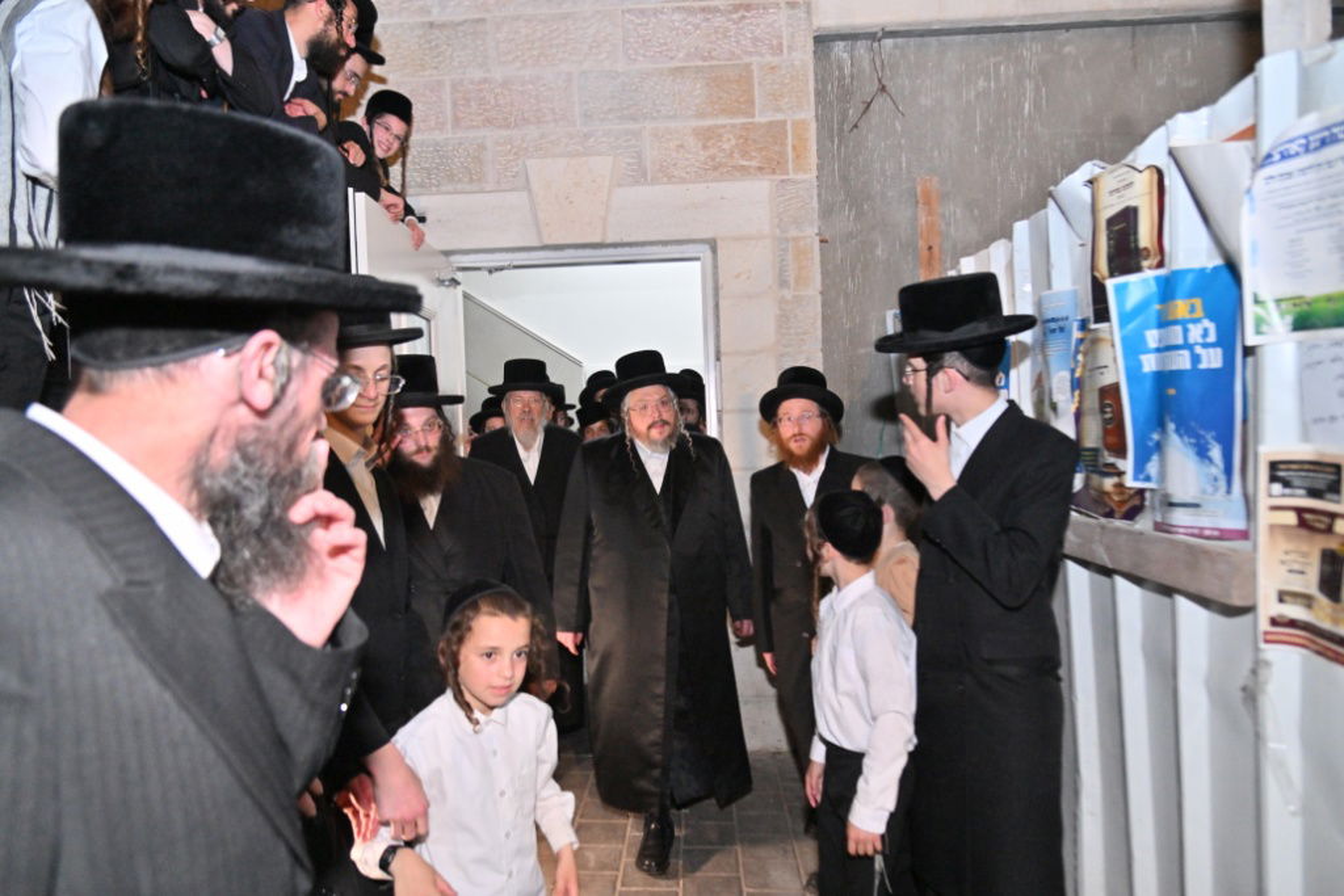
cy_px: 448
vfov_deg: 53.1
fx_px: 896
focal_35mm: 24
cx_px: 672
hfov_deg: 73.7
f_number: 4
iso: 2500
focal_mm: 24
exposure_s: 1/125
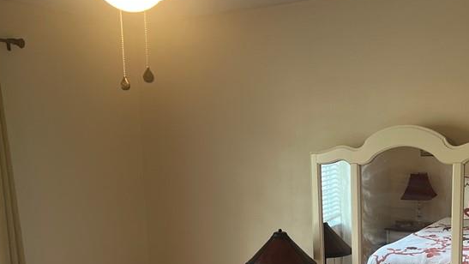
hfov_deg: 38.6
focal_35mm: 53
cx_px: 322
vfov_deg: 21.3
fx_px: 659
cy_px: 303
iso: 80
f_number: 1.5
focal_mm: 5.7
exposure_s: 1/120
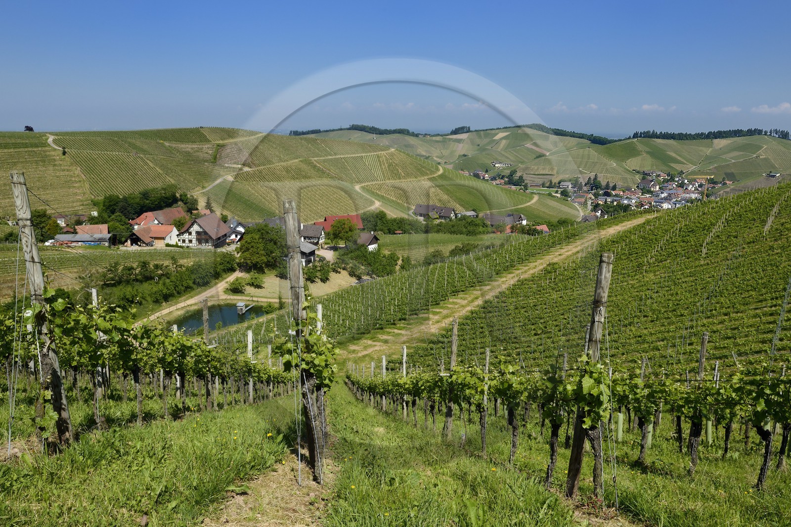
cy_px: 264
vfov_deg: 53.1
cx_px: 396
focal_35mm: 24
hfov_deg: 73.8
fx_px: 527
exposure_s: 1/320
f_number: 11
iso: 200
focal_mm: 24
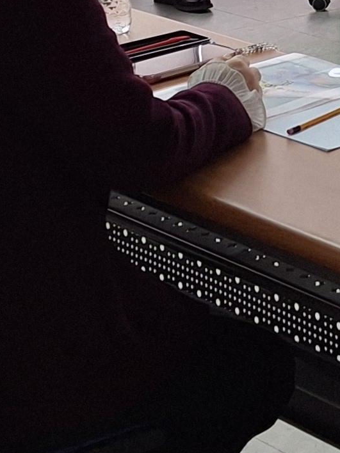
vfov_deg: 13.2
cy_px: -166
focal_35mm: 144
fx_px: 1886
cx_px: 514
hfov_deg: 10.0
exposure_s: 1/120
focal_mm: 4.69
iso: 40
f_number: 1.8
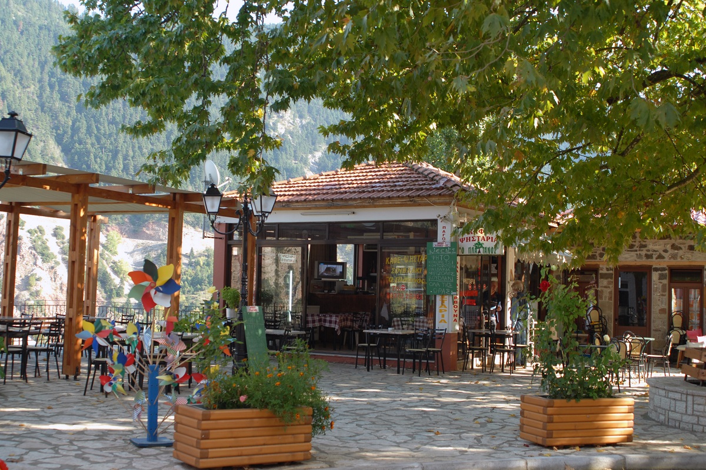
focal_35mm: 42
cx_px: 353
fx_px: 824
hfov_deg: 46.4
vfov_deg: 31.9
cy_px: 235
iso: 100
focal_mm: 28
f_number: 4
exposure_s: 1/60
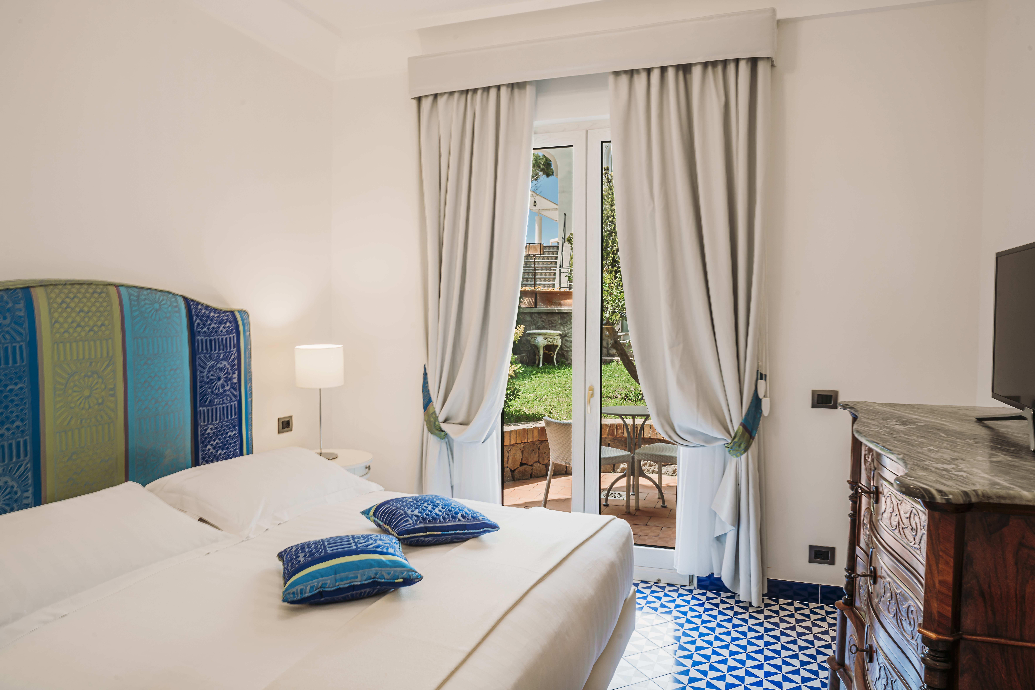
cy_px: 345
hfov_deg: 71.5
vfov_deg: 51.3
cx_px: 518
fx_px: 719
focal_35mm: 25
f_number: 14
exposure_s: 1/1.25
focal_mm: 25
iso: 100
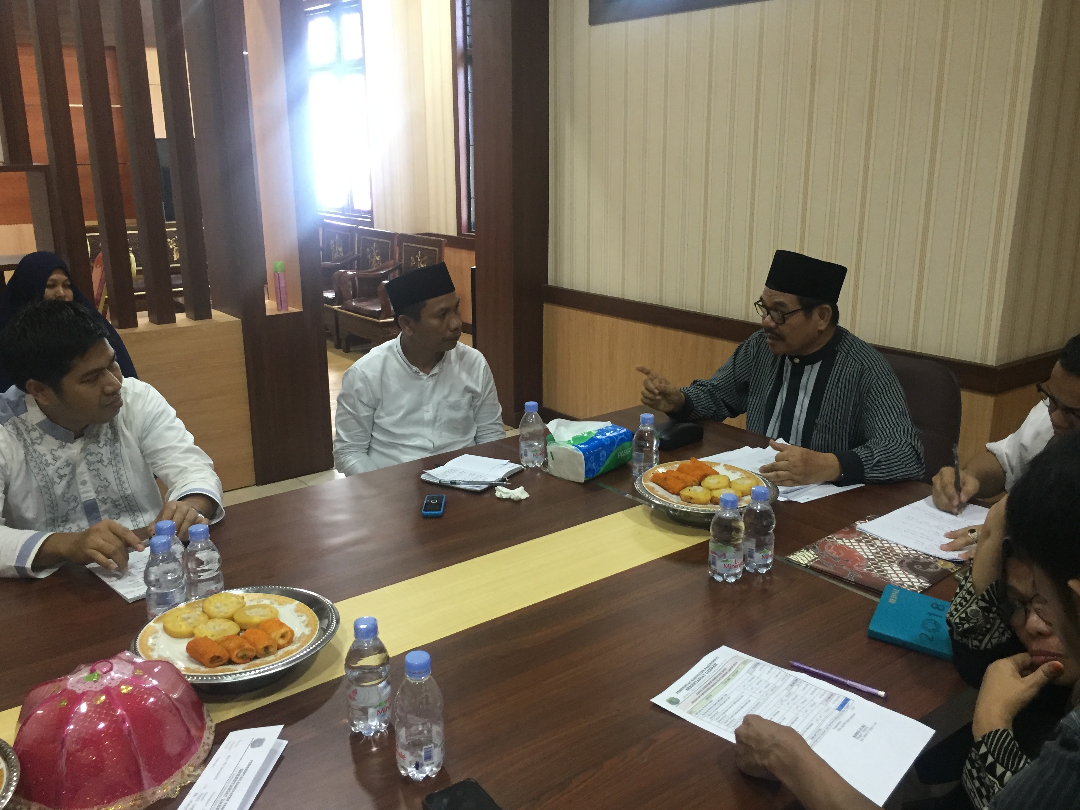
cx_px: 523
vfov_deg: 46.8
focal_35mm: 30
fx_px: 936
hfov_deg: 60.0
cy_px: 404
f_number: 2.2
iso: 250
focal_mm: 4.15
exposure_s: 1/33
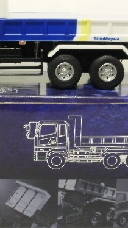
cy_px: 101
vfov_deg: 25.9
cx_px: 24
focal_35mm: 82
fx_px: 495
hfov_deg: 14.6
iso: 125
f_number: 4
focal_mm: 7.7
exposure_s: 1/5
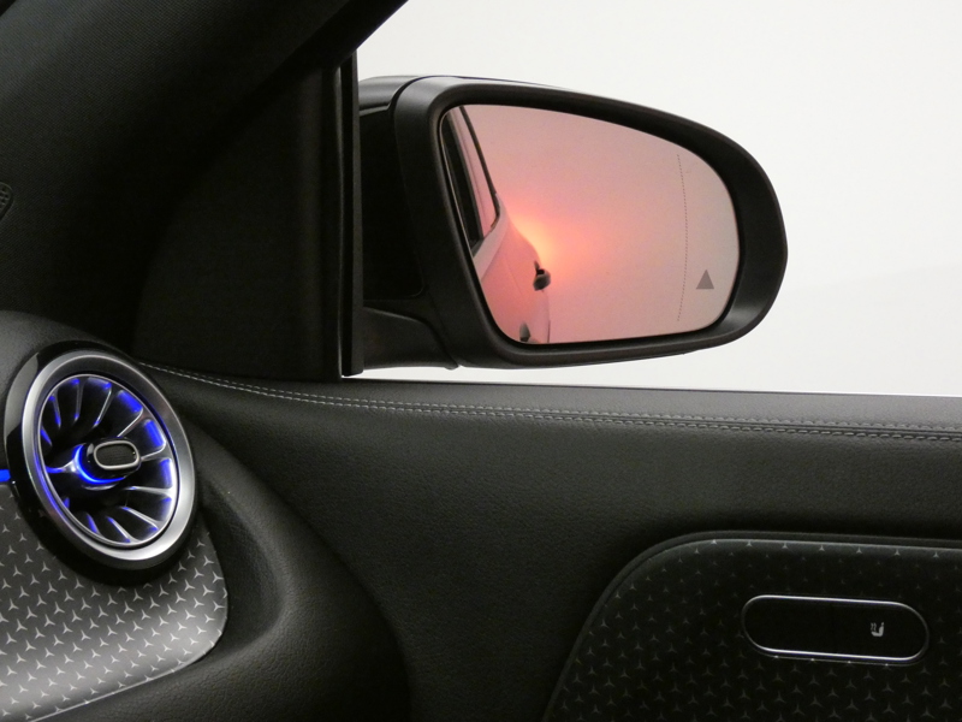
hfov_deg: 27.8
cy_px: 361
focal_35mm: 70
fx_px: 1945
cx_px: 481
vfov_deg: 21.0
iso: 1600
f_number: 4.3
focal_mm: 12.5
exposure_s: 1/30
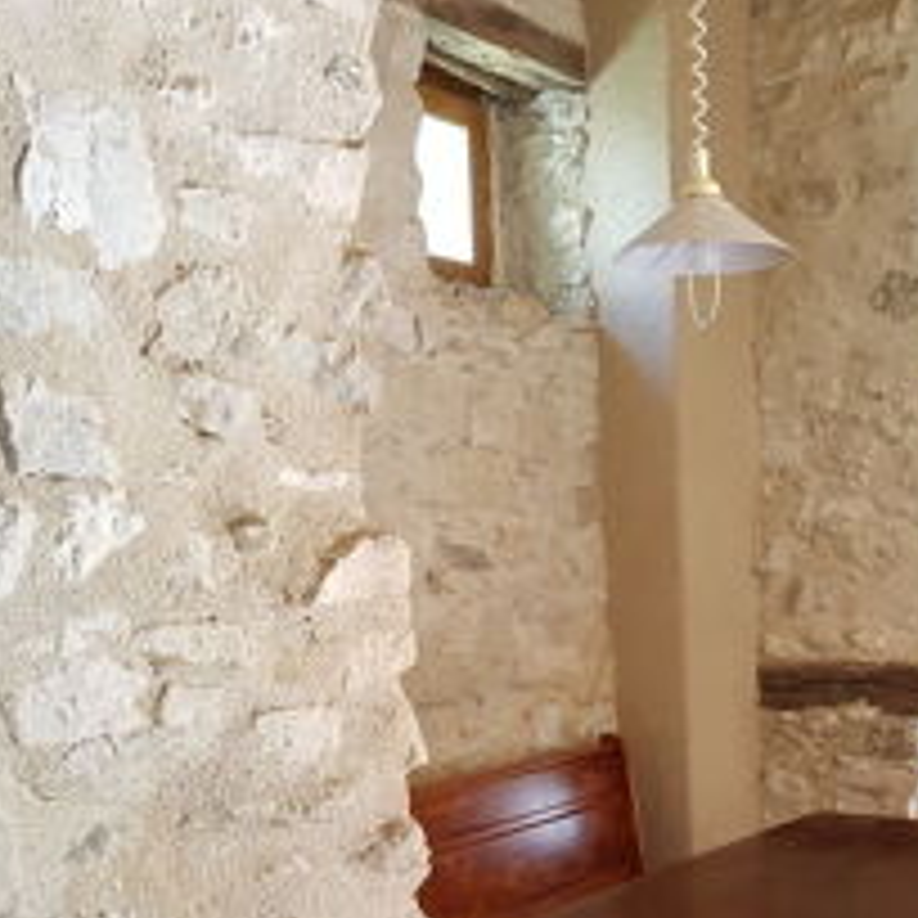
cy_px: 835
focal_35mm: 48
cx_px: 693
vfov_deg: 33.4
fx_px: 1440
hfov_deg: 34.6
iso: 160
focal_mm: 4.2
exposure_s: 1/33
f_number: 1.7
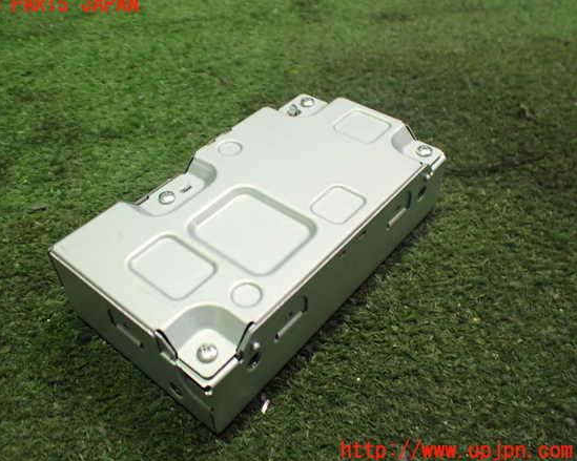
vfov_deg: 45.8
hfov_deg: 55.6
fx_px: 546
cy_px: 228
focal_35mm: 32
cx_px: 263
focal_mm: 5.4
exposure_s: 1/40
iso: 800
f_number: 2.3
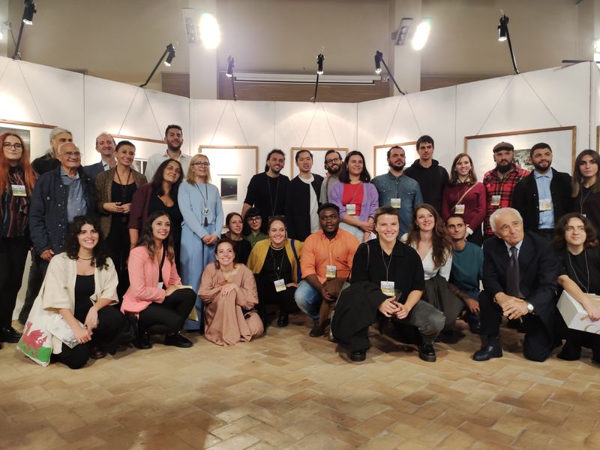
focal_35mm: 17
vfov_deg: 74.7
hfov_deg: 91.1
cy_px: 225
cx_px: 300
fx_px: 294
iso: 480
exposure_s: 1/33
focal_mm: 4.74
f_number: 1.79
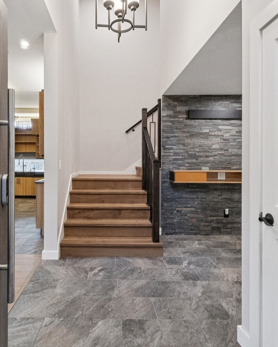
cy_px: 168
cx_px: 108
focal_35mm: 22
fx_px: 226
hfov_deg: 62.4
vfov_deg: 75.0
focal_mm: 10
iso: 5000
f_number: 9
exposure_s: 1/30
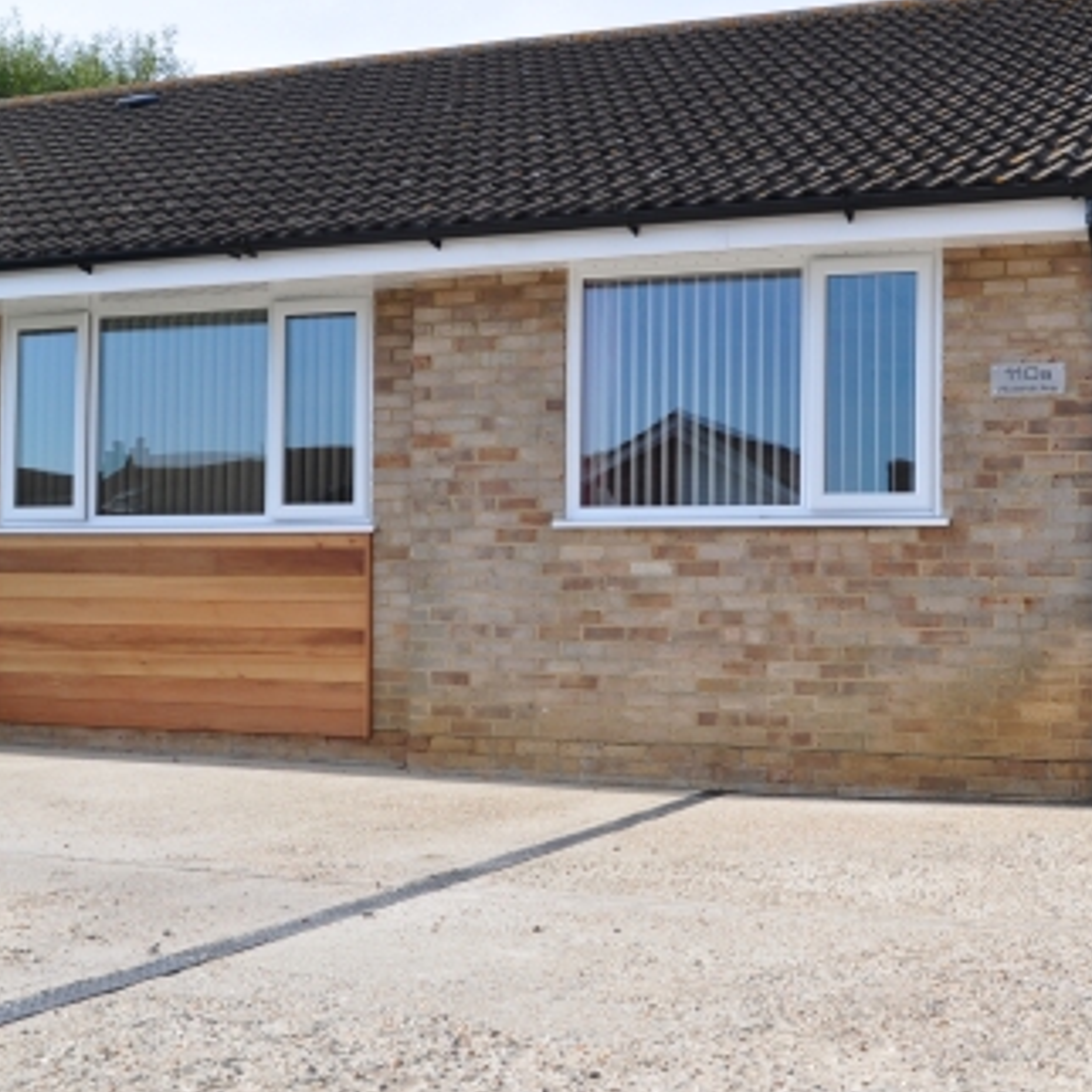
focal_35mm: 54
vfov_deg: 31.6
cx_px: 631
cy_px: 522
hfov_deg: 31.6
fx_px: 1927
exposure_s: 1/160
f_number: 11
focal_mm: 22
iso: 200
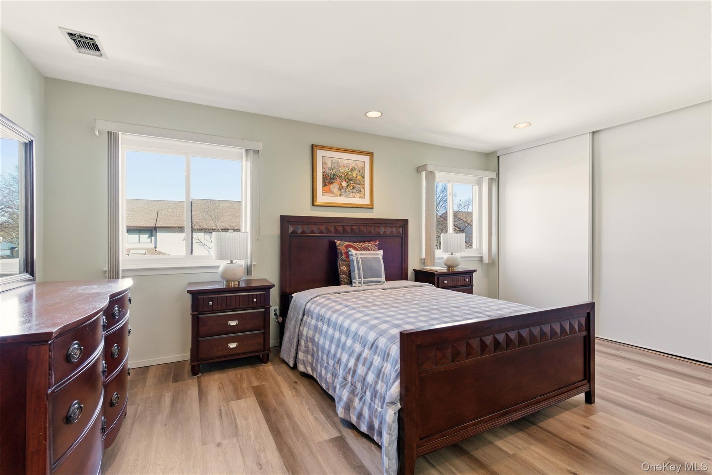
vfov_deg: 73.7
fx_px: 316
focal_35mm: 16
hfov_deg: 96.7
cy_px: 238
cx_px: 356
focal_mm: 16
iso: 250
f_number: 9
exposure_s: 1/30
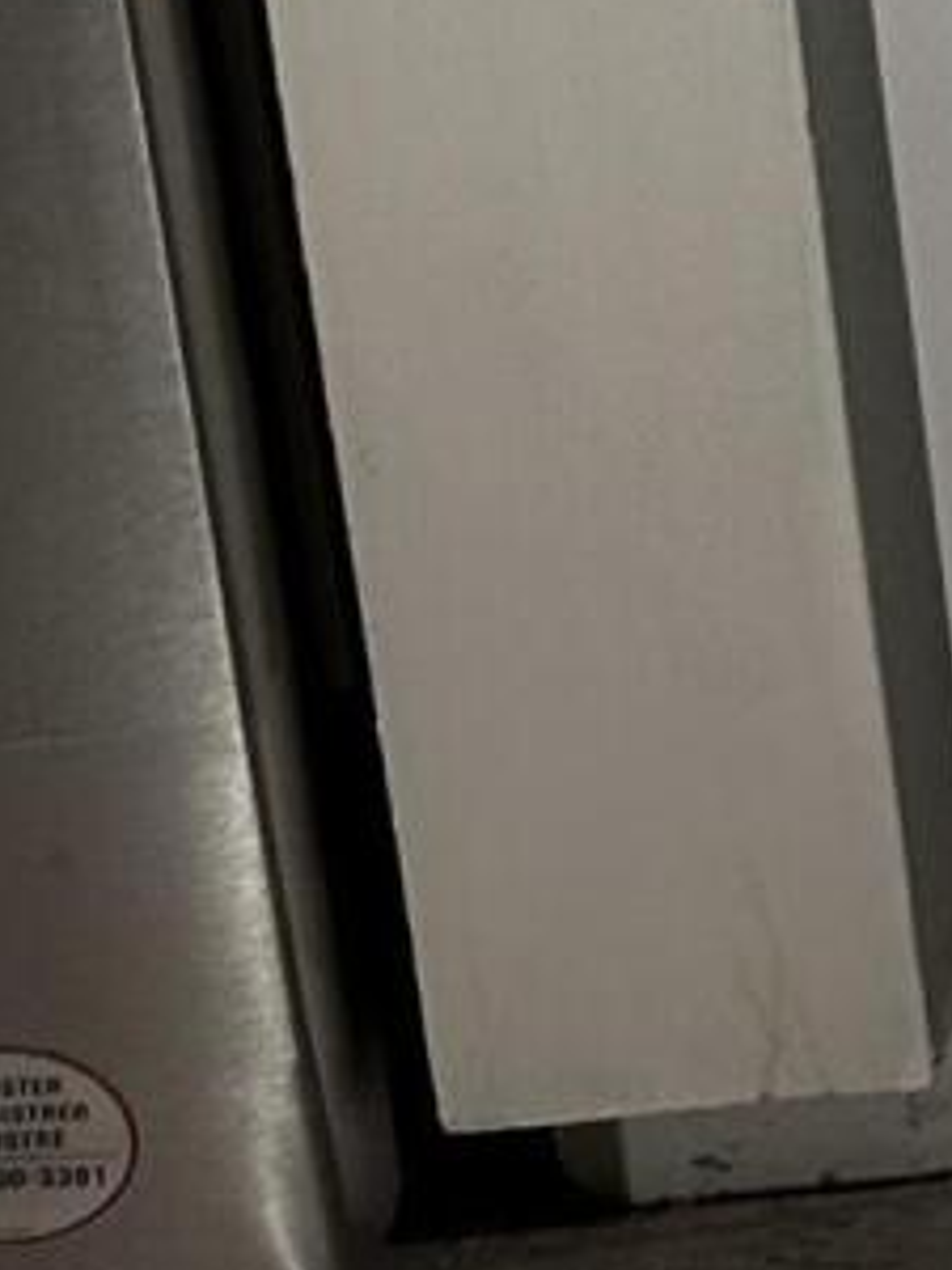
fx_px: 5867
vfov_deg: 10.4
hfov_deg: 7.8
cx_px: 3025
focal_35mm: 160
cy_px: -1922
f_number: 1.78
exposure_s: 1/154
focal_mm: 6.86
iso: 64
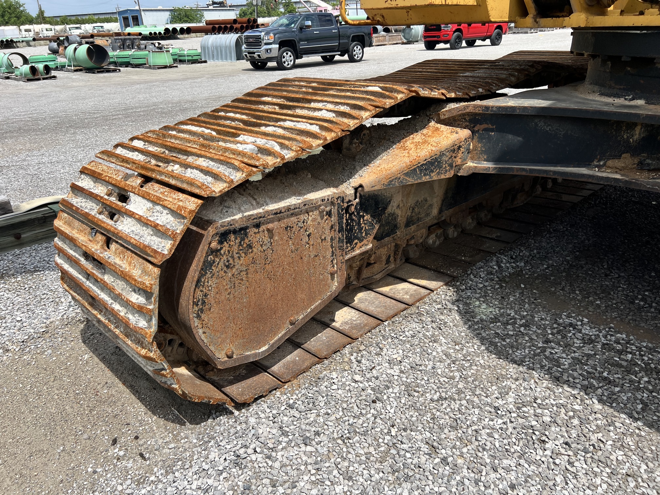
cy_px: 248
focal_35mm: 26
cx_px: 330
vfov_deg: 53.1
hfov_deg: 67.3
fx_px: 496
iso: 50
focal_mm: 5.7
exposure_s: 1/3077
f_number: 1.5
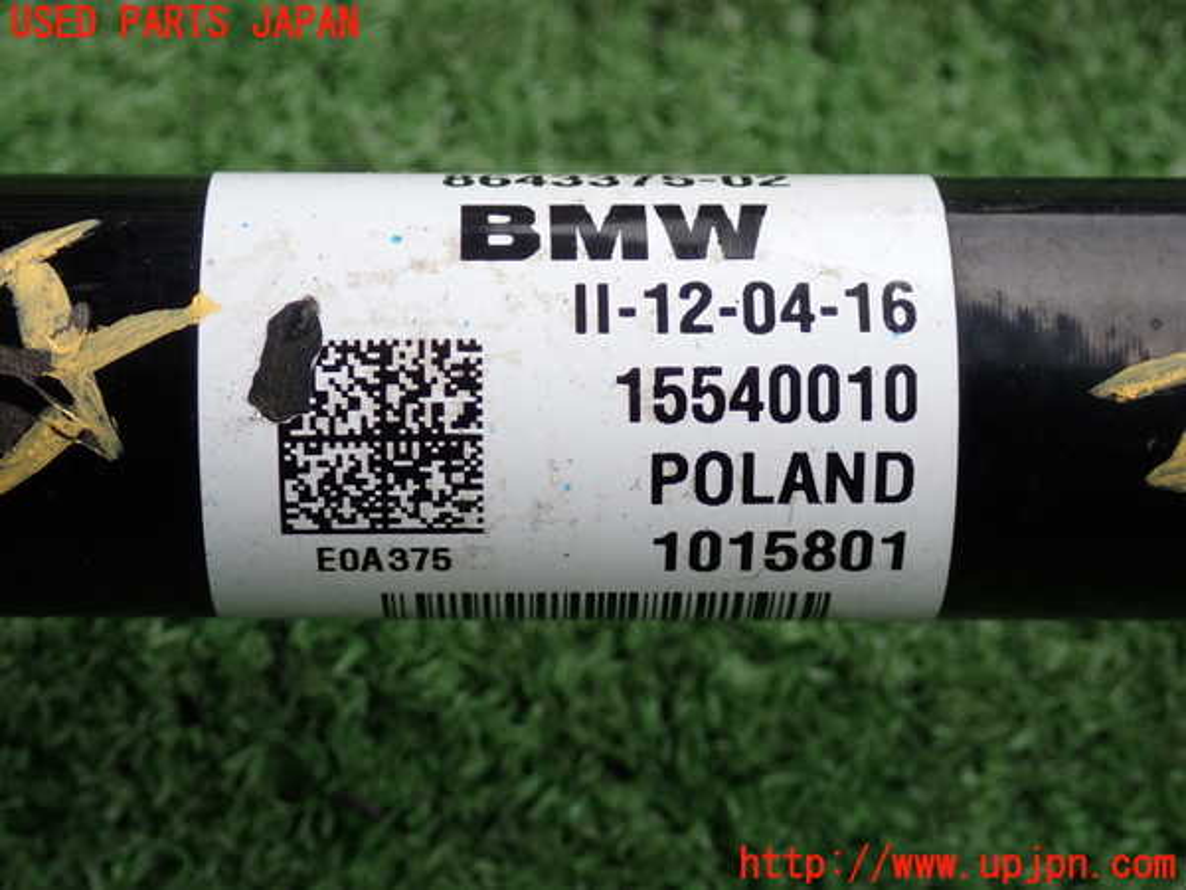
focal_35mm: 88
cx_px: 593
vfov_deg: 16.8
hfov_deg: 22.3
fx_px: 3015
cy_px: 445
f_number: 4.5
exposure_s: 1/100
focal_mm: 15.66
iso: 200
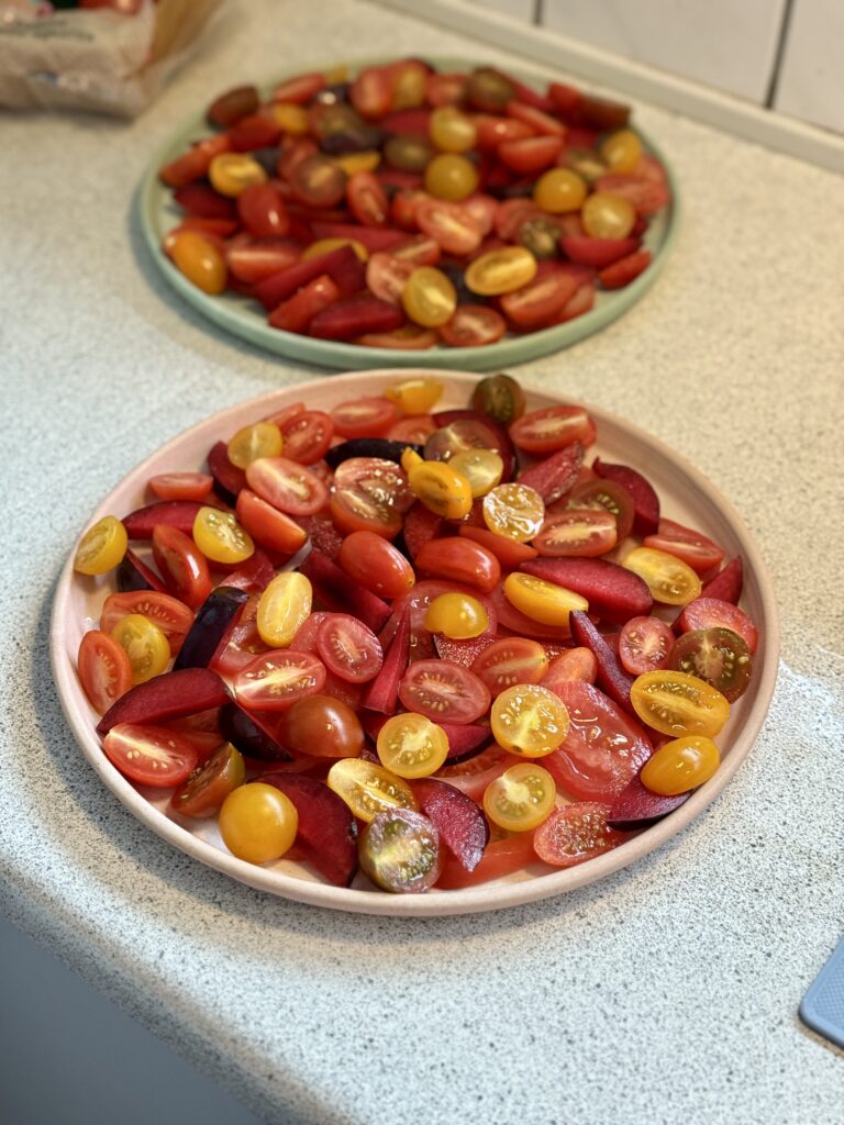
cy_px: 562
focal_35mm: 48
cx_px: 422
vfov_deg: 39.7
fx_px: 1560
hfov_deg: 30.3
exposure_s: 1/50
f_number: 1.78
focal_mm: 6.76
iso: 250
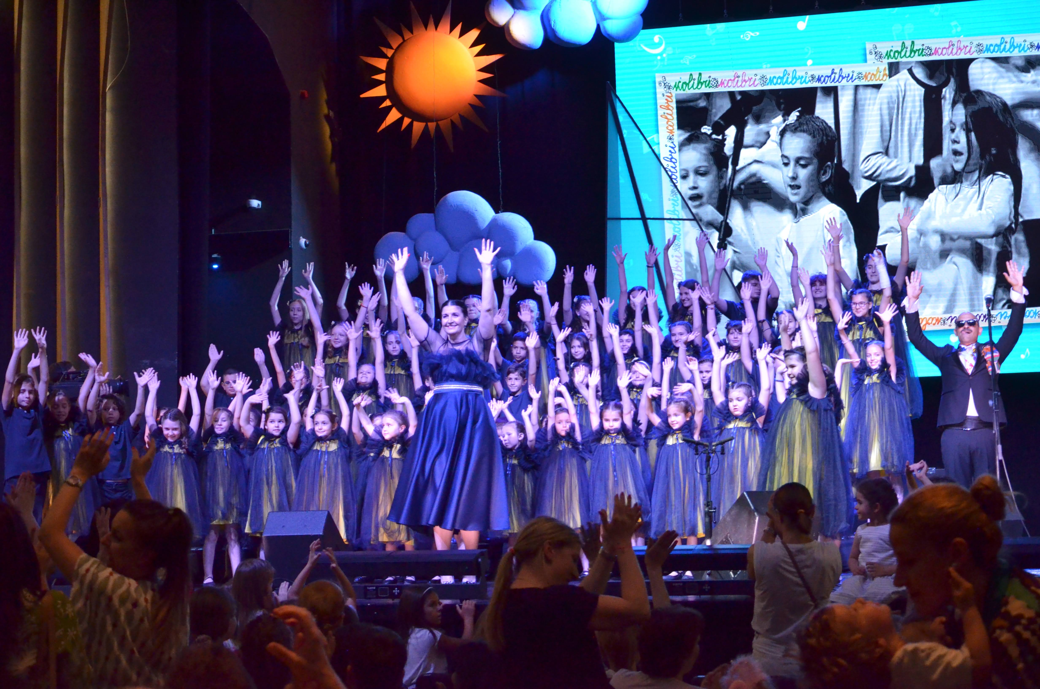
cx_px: 520
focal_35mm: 60
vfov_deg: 22.5
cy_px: 344
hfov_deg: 33.5
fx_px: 1730
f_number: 5.6
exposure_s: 1/180
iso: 2200
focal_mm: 40
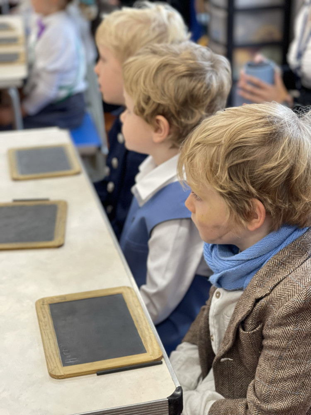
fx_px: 767
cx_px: 156
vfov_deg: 30.3
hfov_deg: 22.9
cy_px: 208
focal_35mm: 64
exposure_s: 1/50
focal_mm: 7.5
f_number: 2.2
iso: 125
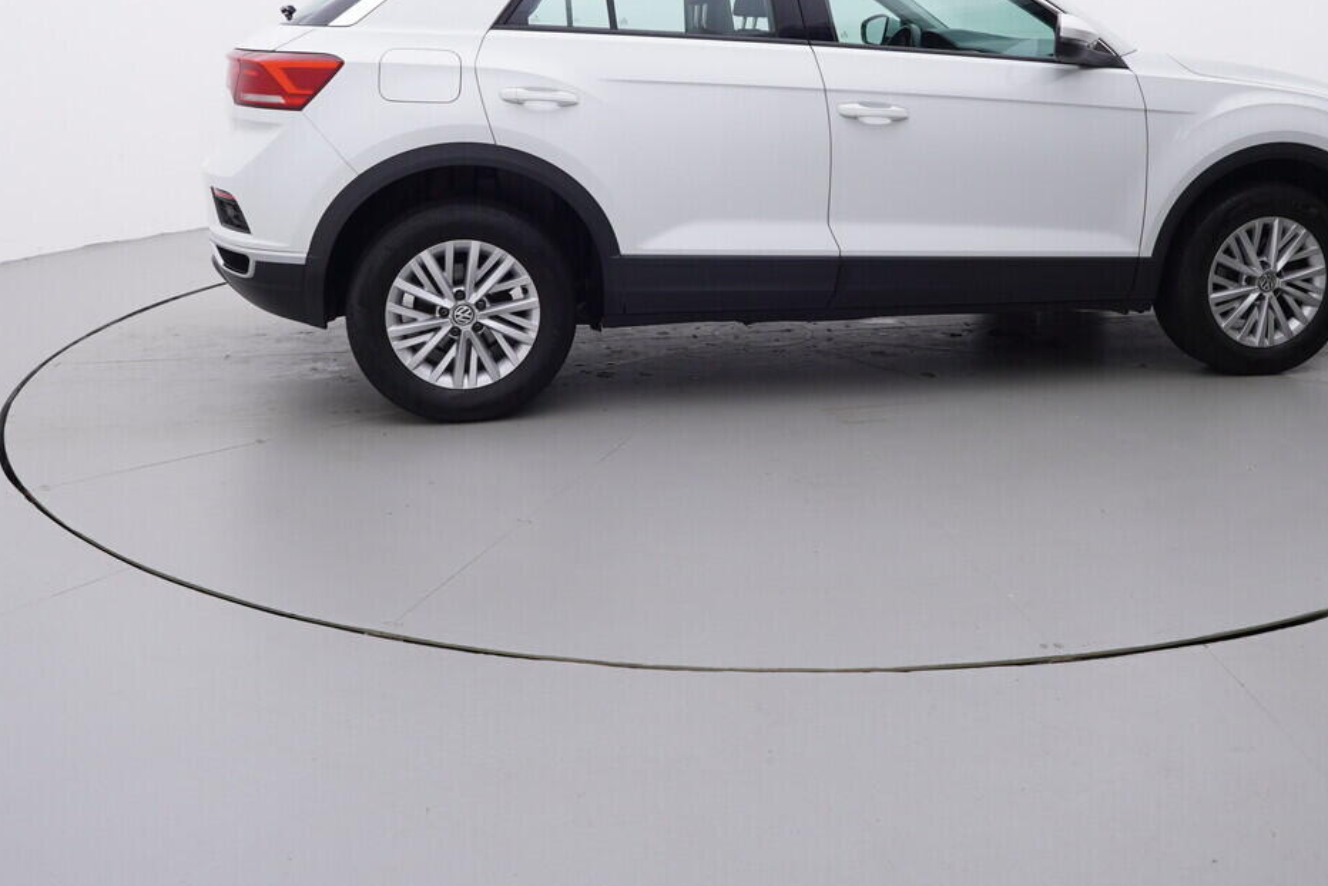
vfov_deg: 37.1
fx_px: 1283
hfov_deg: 54.6
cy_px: 212
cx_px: 722
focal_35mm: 35
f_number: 5
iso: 200
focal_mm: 15
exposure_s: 1/80
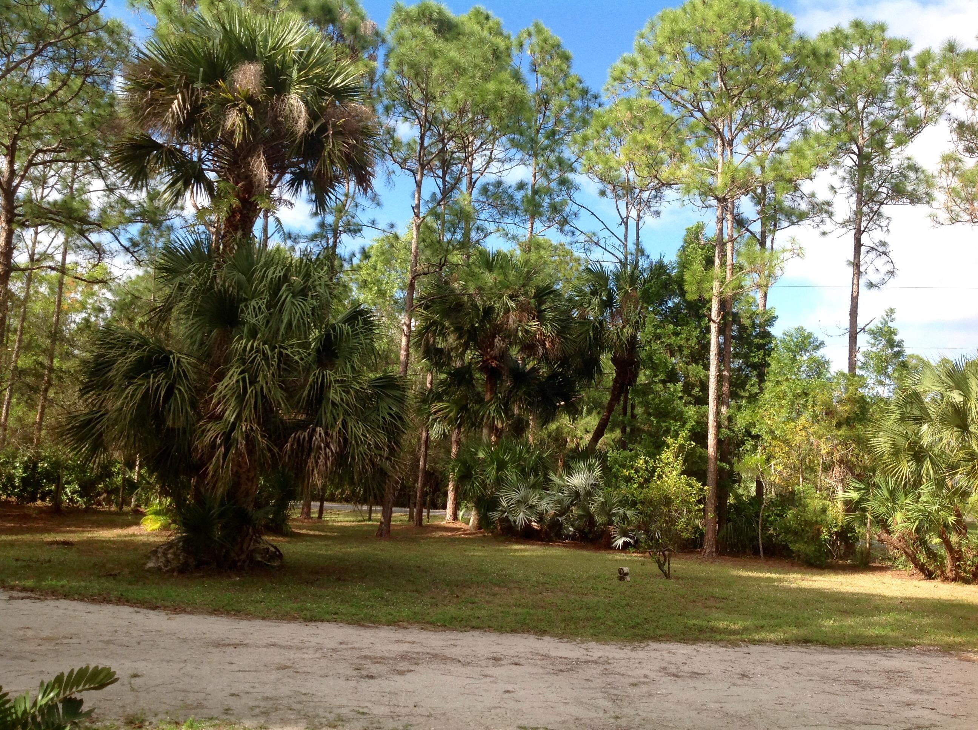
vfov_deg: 40.6
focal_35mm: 35
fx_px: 987
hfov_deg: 52.7
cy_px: 365
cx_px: 489
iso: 50
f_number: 2.4
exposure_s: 1/775
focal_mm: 4.28
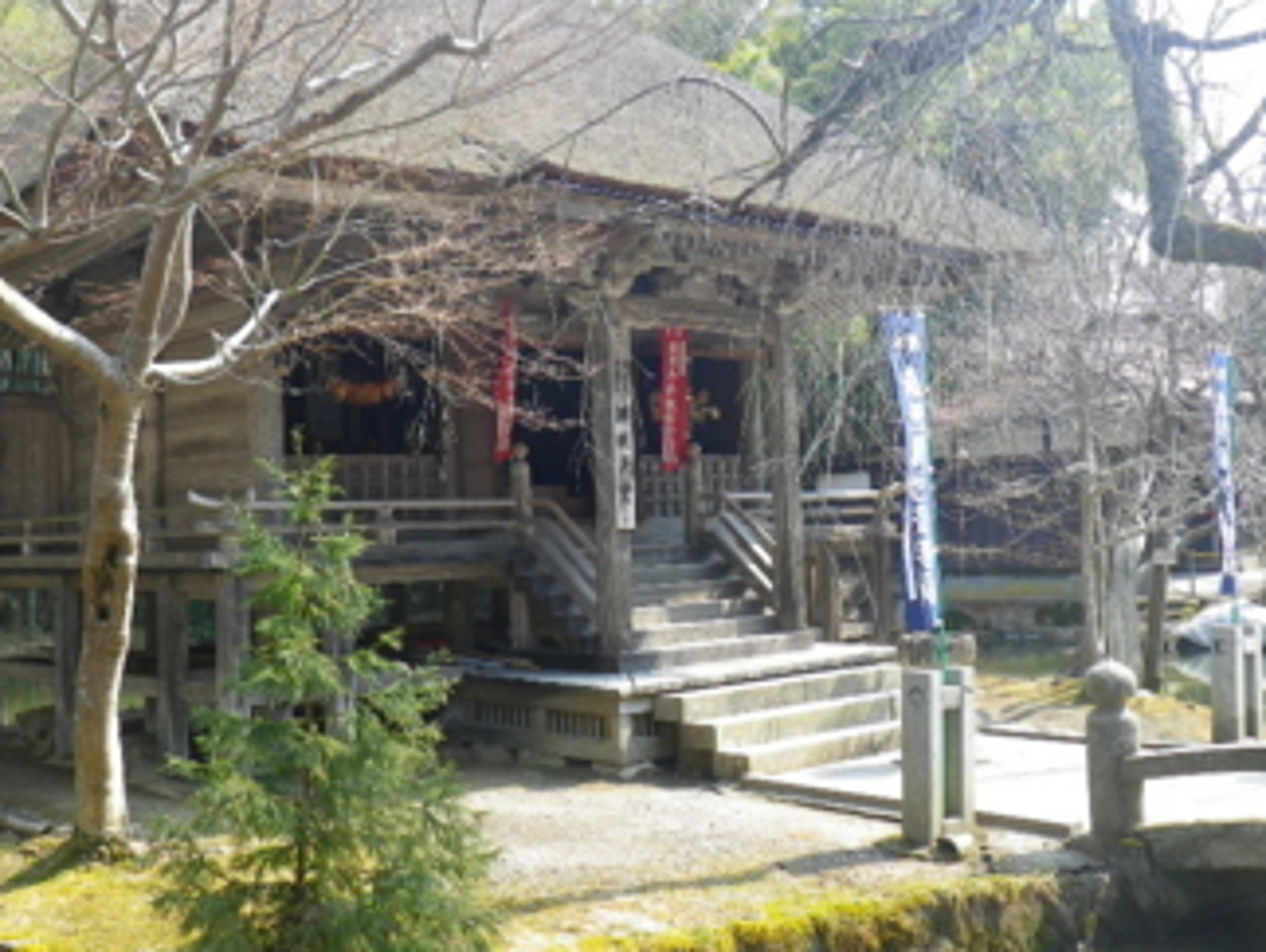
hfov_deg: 47.2
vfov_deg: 36.9
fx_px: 1428
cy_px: 498
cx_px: 451
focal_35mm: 39
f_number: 4.2
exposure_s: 1/100
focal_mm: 5
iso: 80
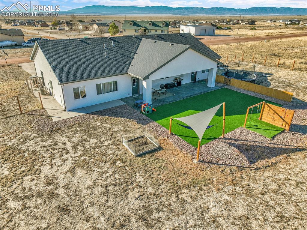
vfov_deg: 56.8
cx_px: 154
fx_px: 213
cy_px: 115
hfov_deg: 71.6
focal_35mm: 24
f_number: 2.8
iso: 100
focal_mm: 12.29
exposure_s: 1/2000
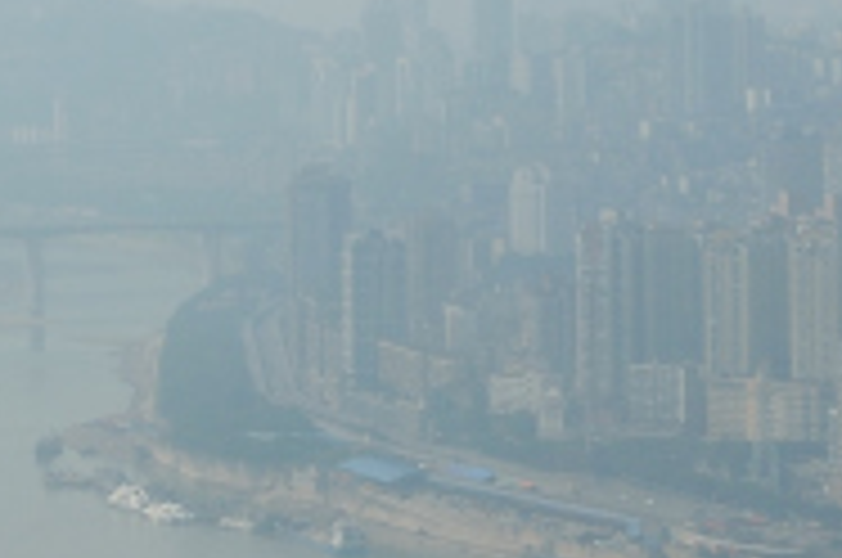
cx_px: 81
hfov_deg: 9.6
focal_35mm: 213
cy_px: 108
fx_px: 4973
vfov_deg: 6.4
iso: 100
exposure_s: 1/250
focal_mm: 26
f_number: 10
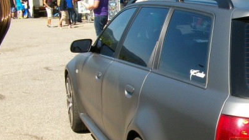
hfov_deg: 27.0
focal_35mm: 75
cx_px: 235
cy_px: 105
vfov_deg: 16.0
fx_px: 495
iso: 80
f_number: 5.5
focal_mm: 5.7
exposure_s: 1/234
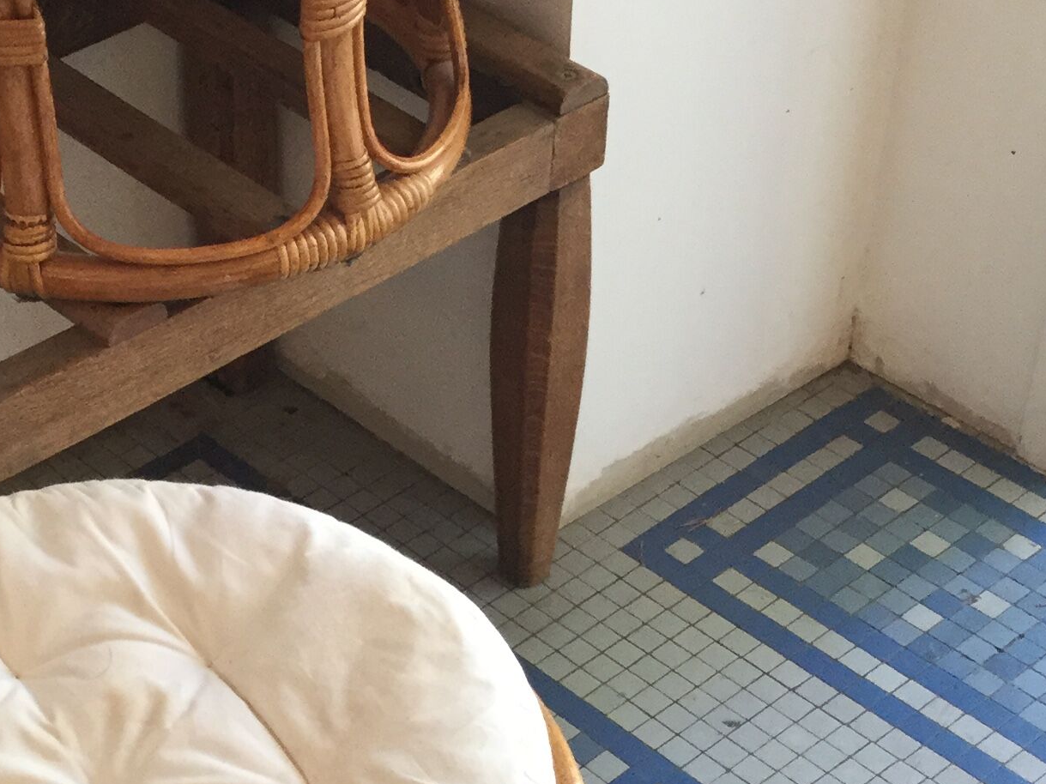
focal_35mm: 83
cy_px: 467
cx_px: 246
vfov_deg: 17.8
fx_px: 2508
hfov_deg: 23.3
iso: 100
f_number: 2.4
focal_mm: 3.3
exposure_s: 1/33
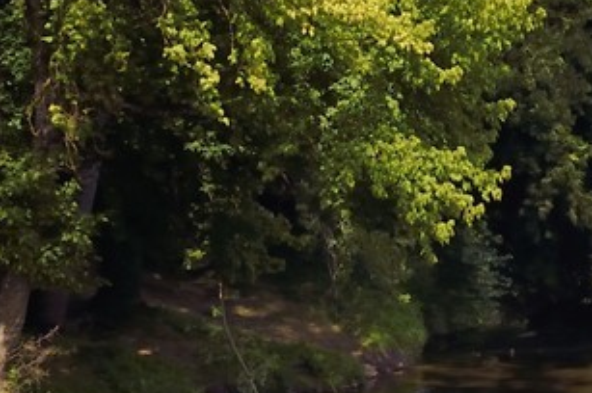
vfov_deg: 5.7
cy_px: -98
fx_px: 3942
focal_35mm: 240
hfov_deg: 7.9
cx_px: 1504
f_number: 10
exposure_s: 1/320
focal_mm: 46
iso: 200
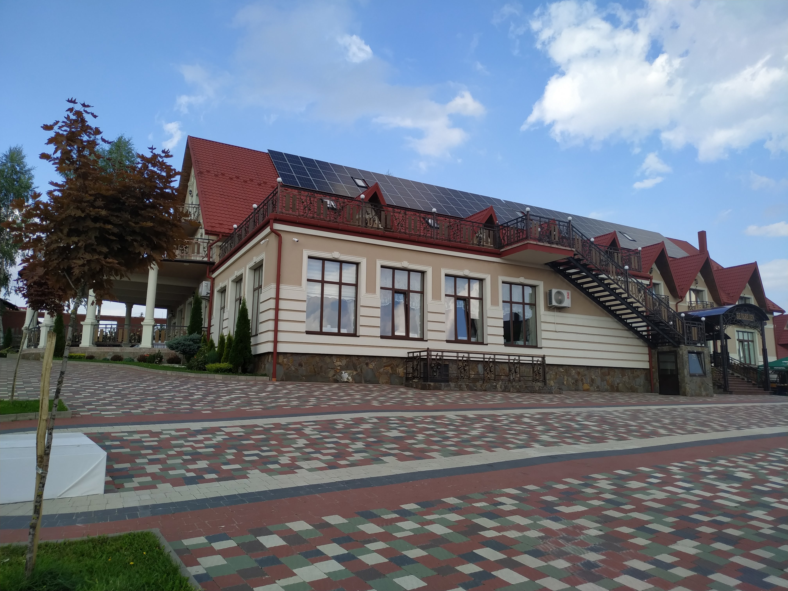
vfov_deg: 56.8
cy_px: 296
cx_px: 394
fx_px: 546
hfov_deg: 71.6
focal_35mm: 24
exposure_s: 1/1472
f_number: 1.9
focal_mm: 3.94
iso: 125
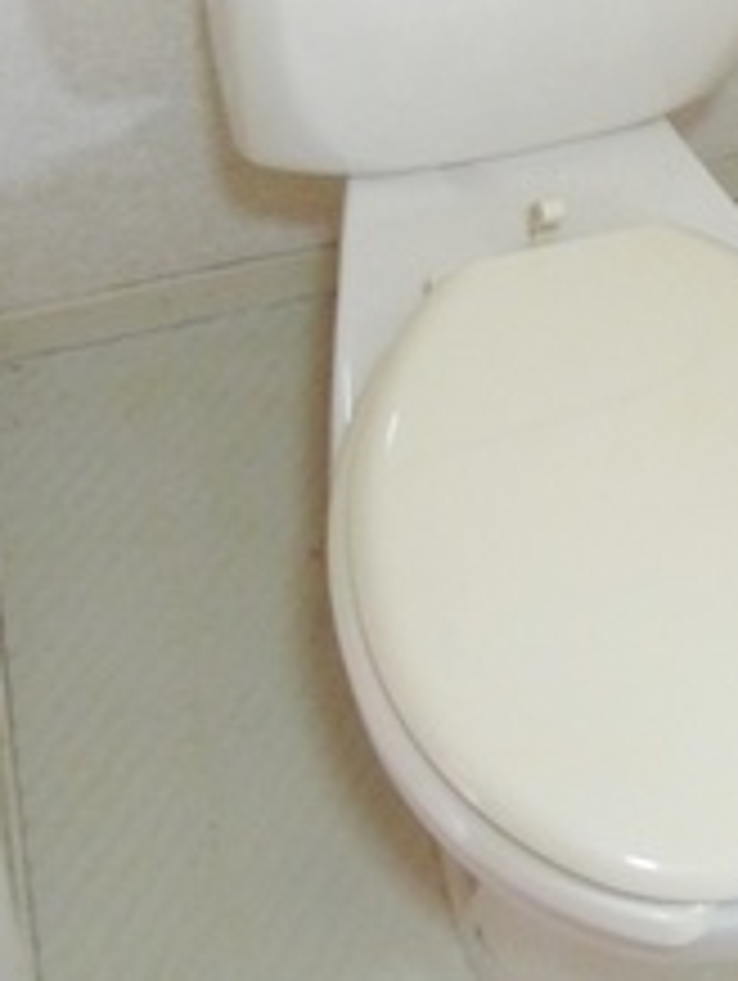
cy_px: -261
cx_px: 1051
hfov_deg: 17.5
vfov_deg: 22.8
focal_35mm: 77
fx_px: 2185
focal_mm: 5.1
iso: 400
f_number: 2
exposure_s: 1/30
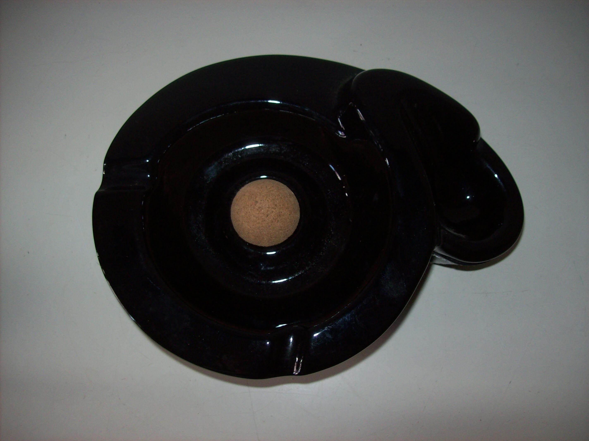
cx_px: 294
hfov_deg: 51.4
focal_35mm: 36
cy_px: 220
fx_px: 612
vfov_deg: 39.6
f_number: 2.7
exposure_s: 1/64
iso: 80
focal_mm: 6
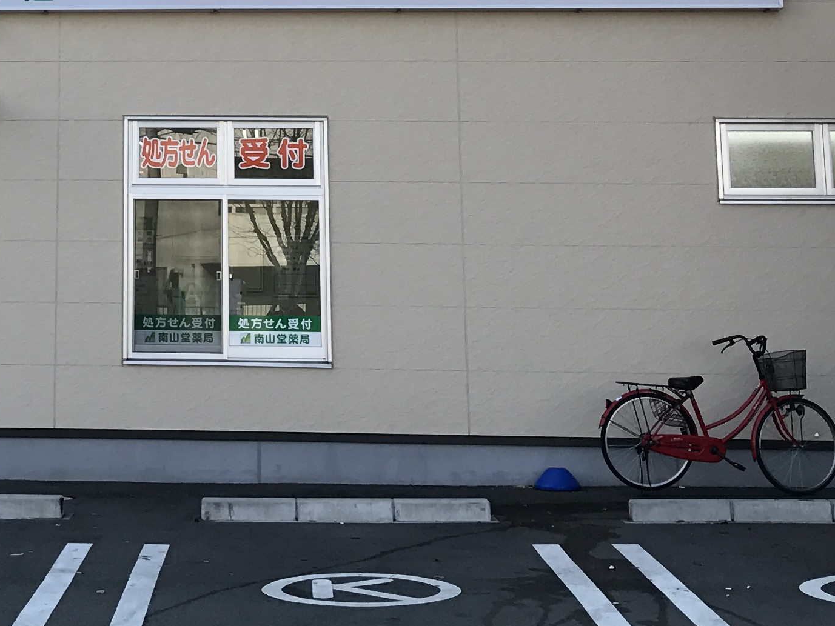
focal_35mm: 82
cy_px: -92
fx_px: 1978
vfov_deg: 17.3
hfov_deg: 23.3
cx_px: 108
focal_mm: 3.99
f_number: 1.8
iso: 20
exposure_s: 1/760
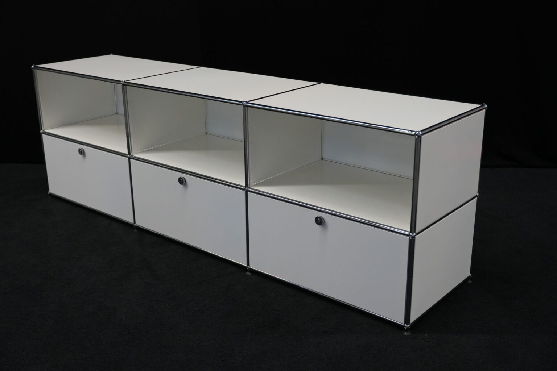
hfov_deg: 46.4
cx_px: 278
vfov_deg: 31.9
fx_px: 650
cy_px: 186
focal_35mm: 42
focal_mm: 42
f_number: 4
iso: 2500
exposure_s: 1/160
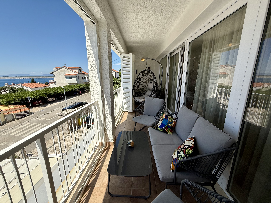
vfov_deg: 85.7
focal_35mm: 14
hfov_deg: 102.1
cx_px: 136
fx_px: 110
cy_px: 102
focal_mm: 2.22
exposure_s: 1/1901
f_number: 2.2
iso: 50
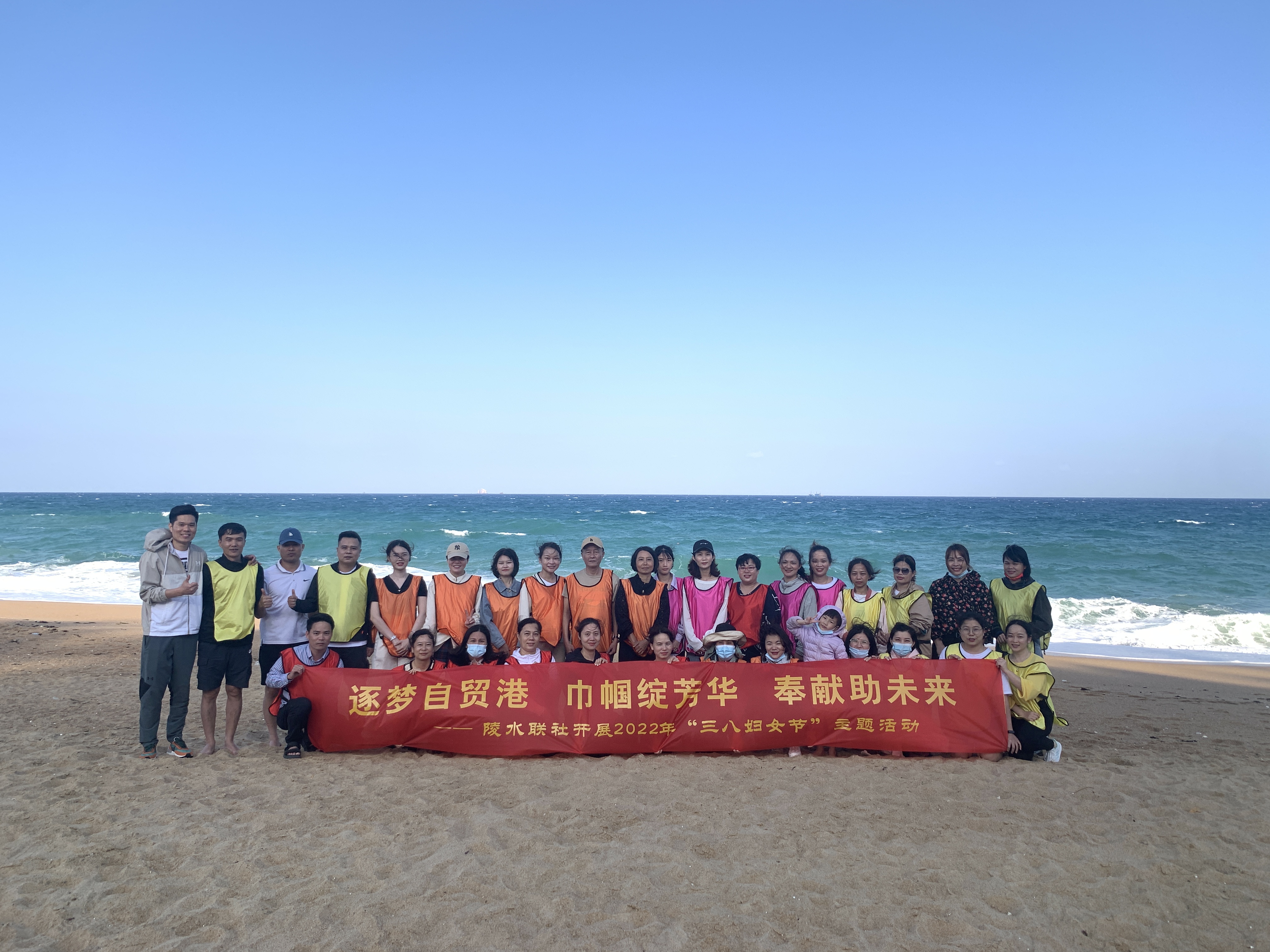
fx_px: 954
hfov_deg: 67.3
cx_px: 635
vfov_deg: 53.1
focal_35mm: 26
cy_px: 476
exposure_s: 1/1350
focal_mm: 4.25
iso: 25
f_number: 1.8
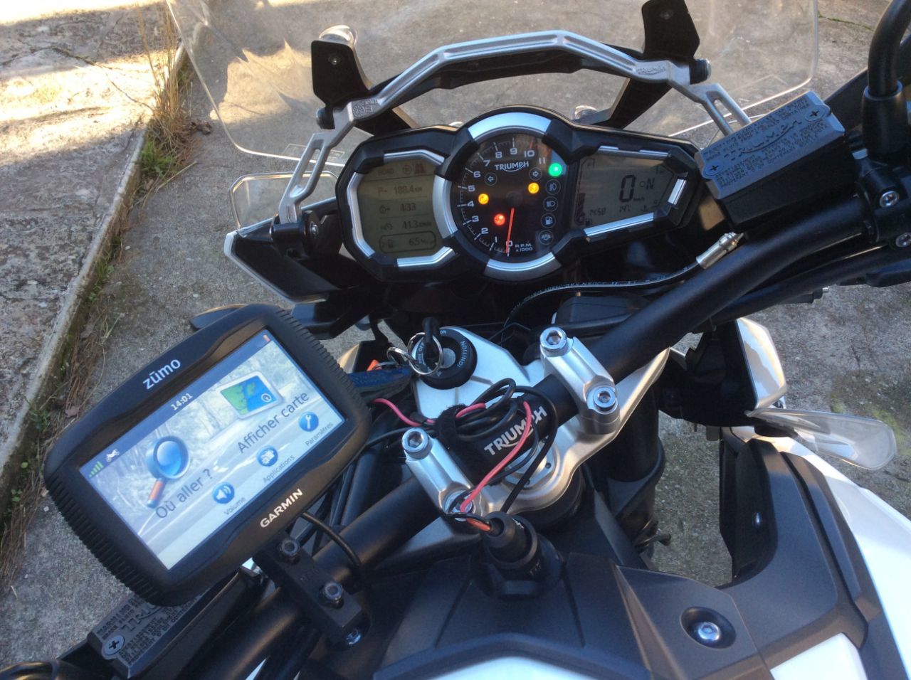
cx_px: 456
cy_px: 340
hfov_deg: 56.9
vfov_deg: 44.1
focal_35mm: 32
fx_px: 841
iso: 32
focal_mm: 3.3
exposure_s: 1/100
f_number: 2.4
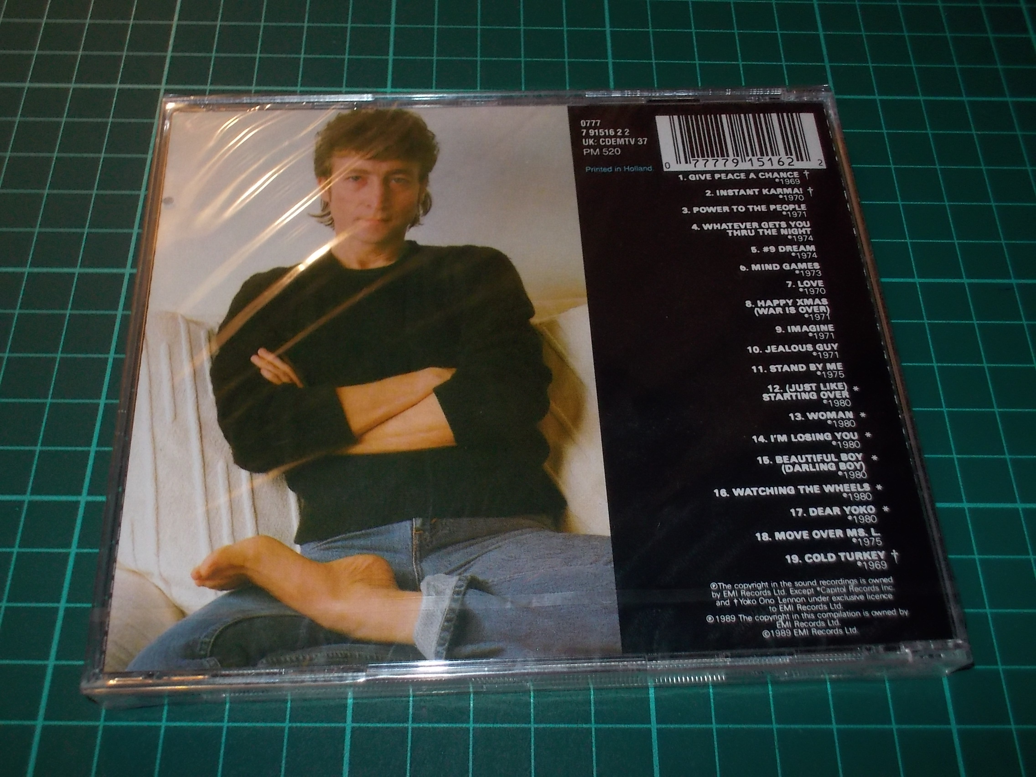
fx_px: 1107
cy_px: 388
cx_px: 518
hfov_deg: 50.1
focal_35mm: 37
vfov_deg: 38.7
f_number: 3.7
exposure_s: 1/30
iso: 200
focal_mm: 5.2
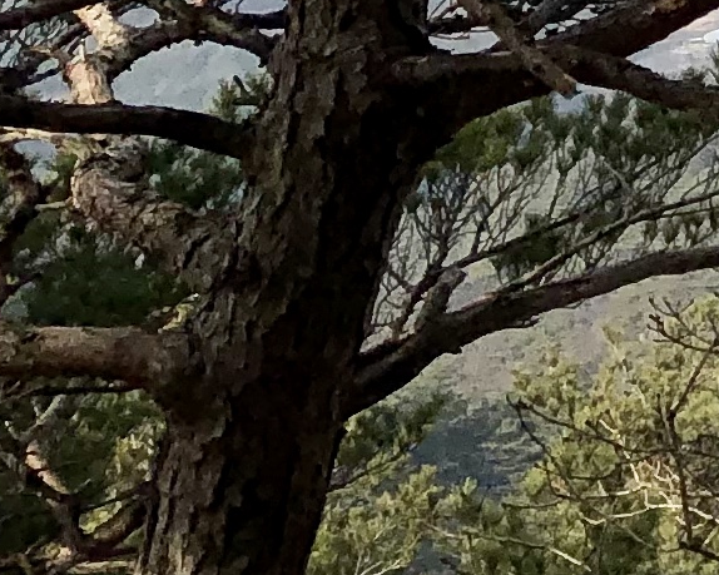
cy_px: -1039
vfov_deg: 7.3
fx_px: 4085
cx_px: 2266
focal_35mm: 192
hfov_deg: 8.3
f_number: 1.8
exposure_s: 1/1412
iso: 20
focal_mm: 3.99
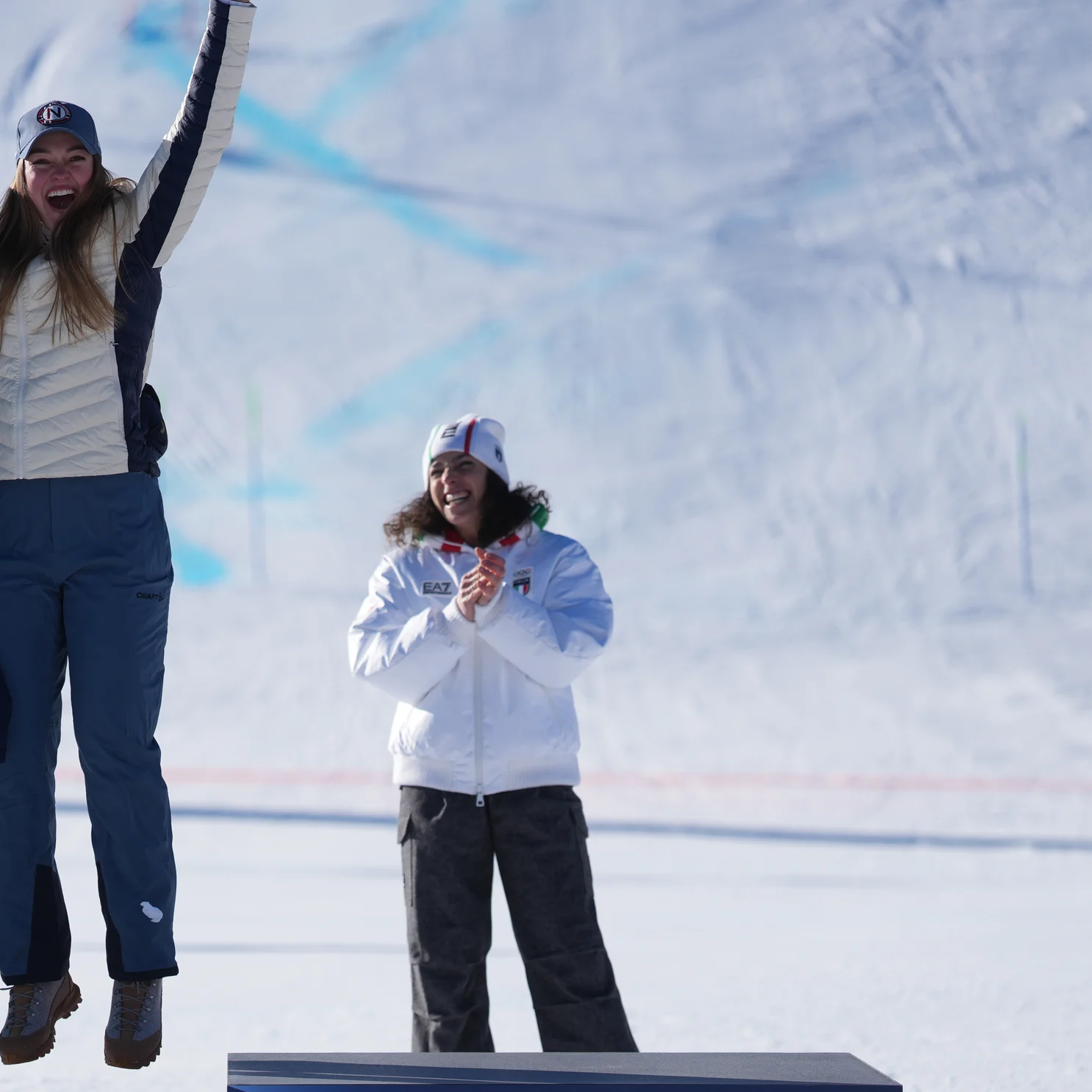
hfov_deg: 8.0
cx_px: 47
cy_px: 600
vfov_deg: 8.0
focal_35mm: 219
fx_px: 7816
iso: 125
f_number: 2.8
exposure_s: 1/3200
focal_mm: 133
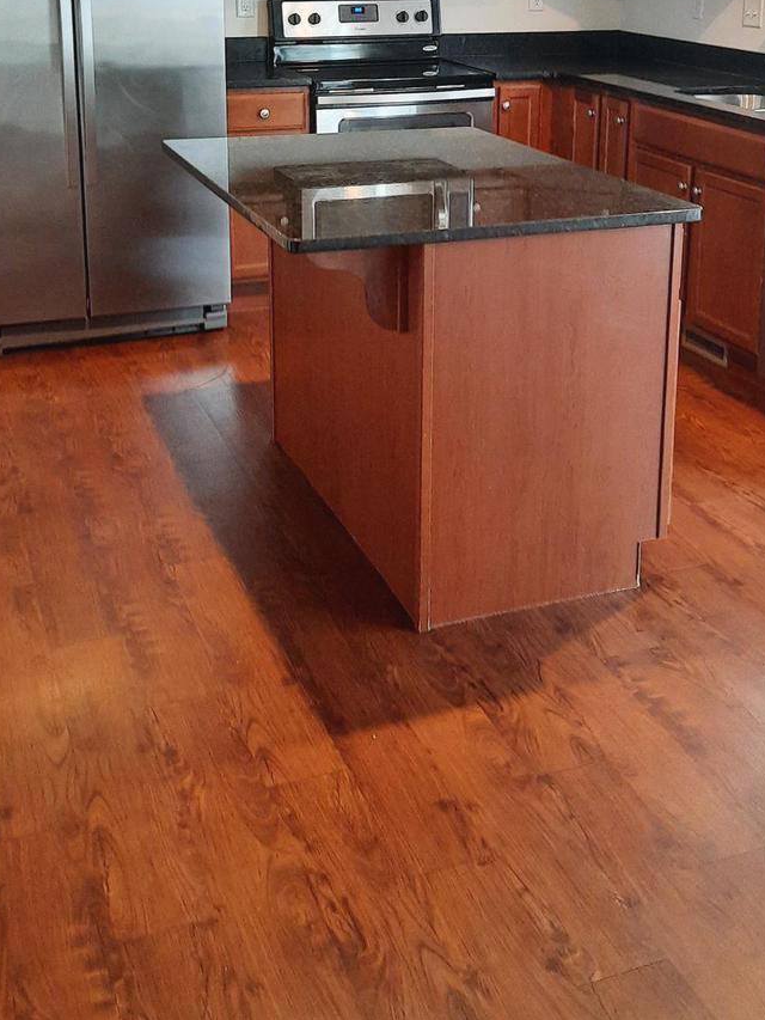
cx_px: 447
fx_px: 1326
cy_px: 257
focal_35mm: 45
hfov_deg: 32.1
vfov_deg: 40.9
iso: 250
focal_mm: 4.6
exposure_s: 1/40
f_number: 2
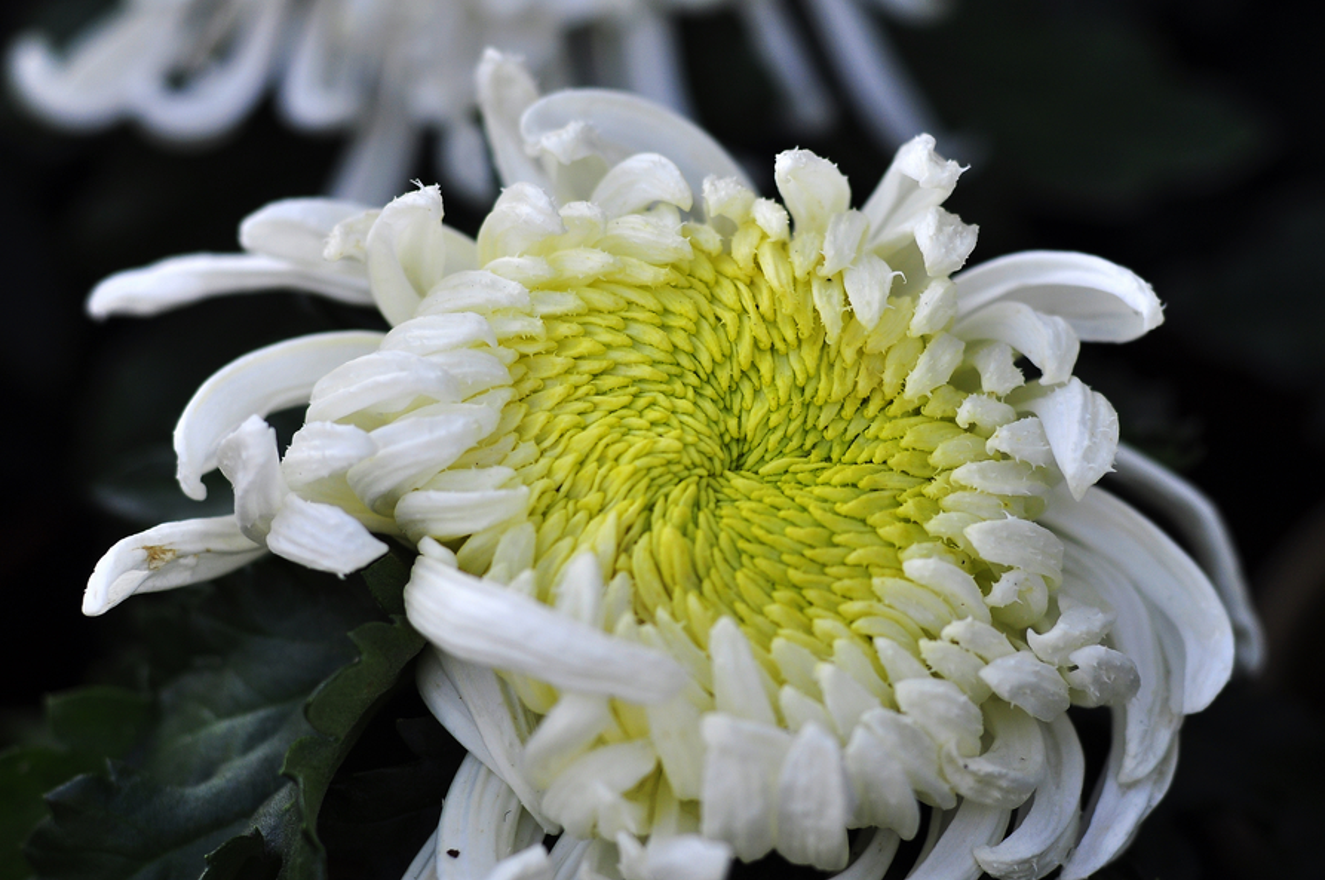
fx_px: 3088
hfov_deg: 24.2
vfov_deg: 16.2
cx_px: 730
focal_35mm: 84
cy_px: 487
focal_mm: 50
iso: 200
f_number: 3.5
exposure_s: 1/1250
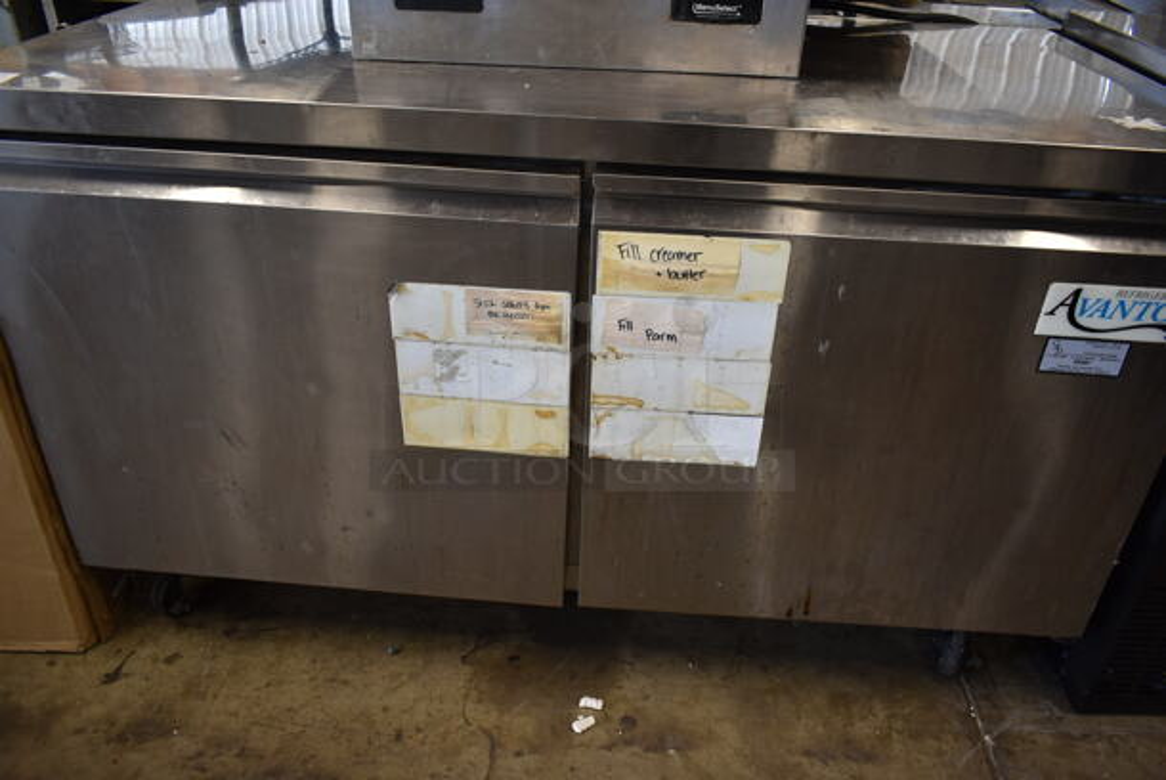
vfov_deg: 48.0
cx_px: 583
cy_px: 390
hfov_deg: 67.3
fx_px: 875
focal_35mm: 27
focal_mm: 18
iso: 400
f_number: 3.5
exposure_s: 1/30
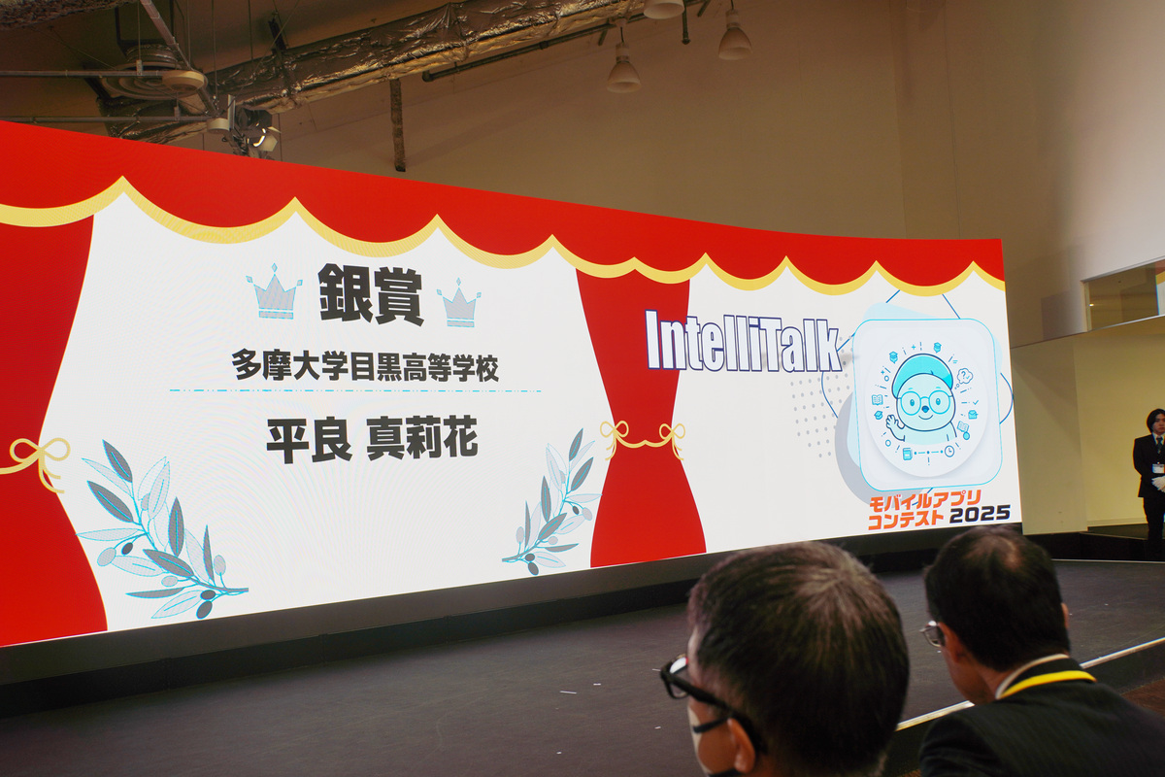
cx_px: 582
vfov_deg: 35.8
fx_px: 1204
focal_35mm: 37
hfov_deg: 51.6
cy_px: 388
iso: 100
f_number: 5.6
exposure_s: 1/50
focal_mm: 24.8
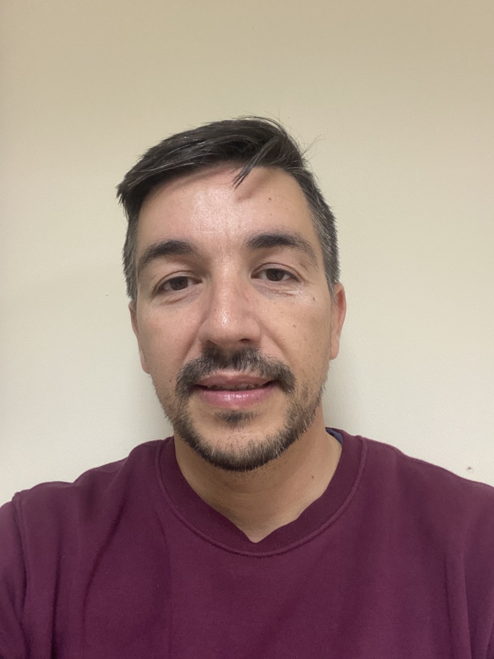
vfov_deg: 60.0
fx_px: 571
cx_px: 247
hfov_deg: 46.8
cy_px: 330
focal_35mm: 30
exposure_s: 1/25
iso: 320
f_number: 2.2
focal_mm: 2.71
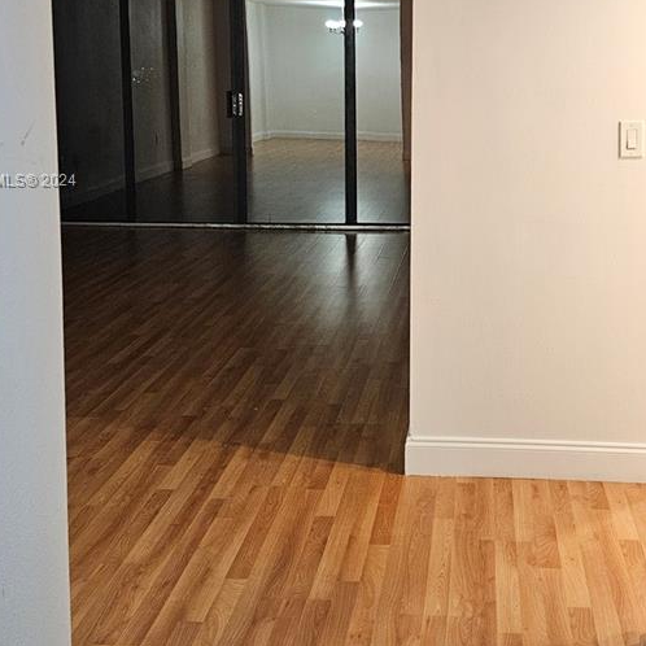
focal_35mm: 49
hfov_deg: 34.4
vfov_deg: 34.1
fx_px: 1035
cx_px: 423
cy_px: 182
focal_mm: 5.4
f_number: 1.8
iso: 500
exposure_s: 1/120
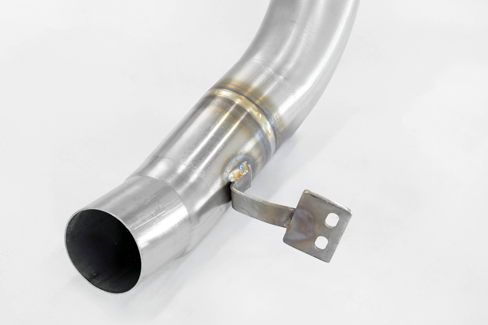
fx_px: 1220
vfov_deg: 15.2
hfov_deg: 22.6
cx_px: 244
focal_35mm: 90
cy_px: 162
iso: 3200
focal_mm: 60
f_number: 10
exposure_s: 1/200
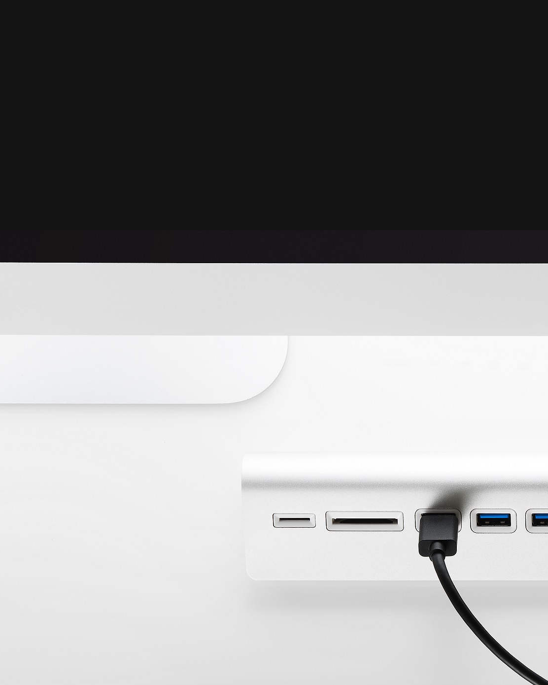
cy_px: 599
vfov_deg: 11.0
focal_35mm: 174
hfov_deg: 8.8
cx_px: 572
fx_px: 3528
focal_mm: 70
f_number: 16
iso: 64
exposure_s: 1/160
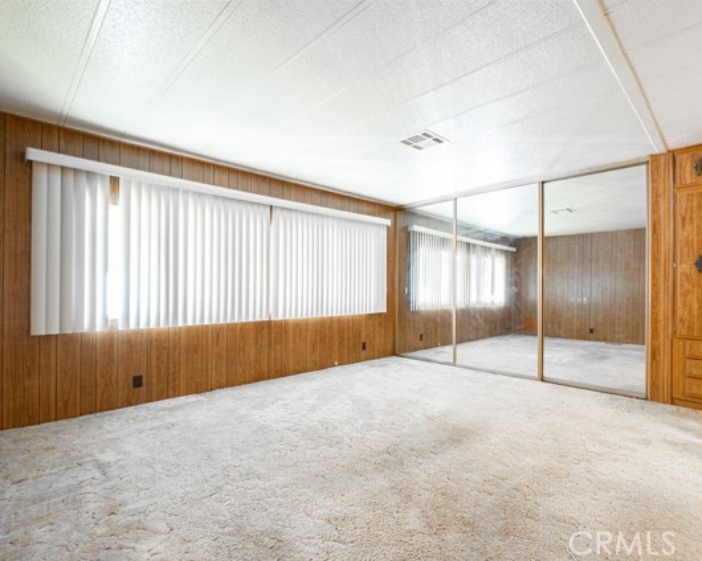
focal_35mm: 17
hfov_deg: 89.1
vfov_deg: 77.0
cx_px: 400
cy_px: 280
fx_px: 353
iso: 640
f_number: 7.1
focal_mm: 10
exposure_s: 1/2
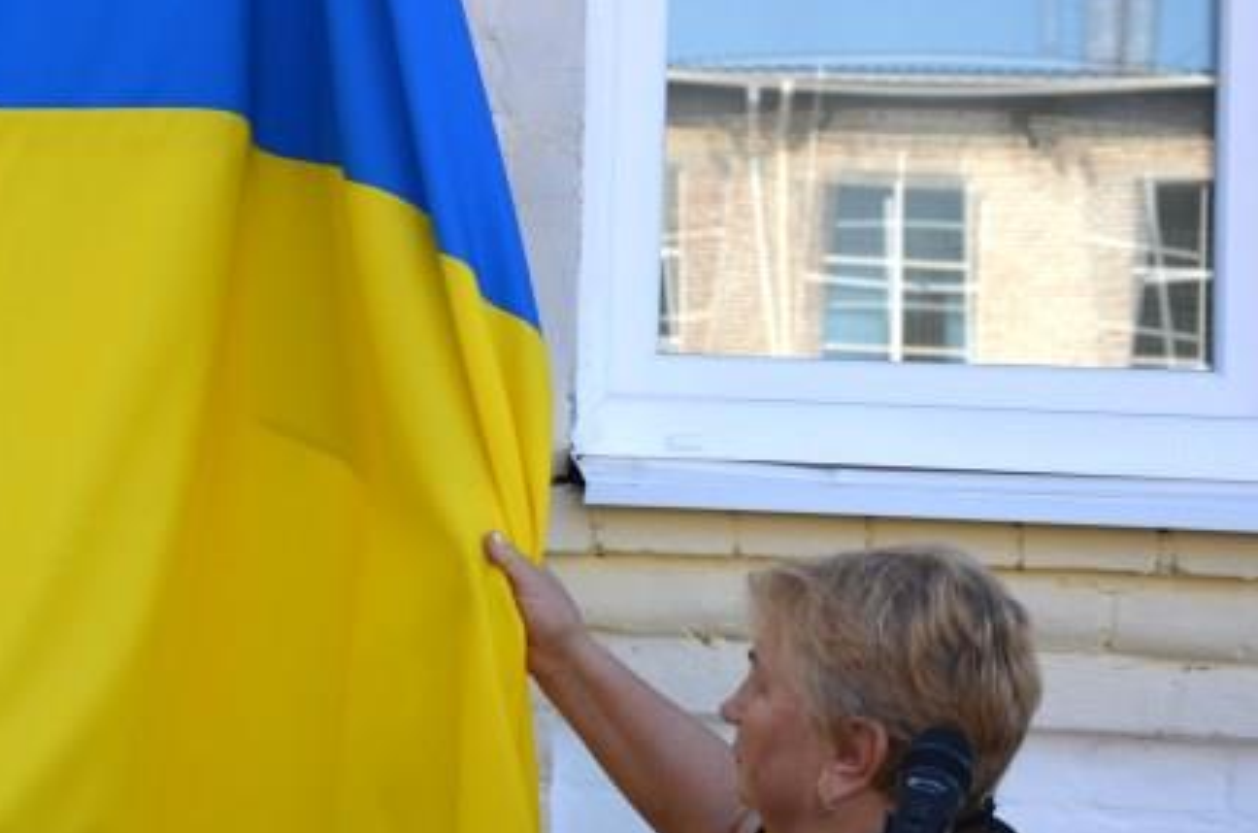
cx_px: -207
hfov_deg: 16.3
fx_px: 4219
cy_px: 306
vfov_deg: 11.3
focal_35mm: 121
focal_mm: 34
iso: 100
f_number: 6.3
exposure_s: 1/160
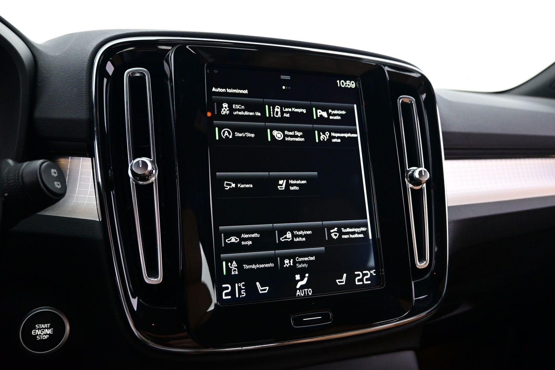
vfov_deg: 47.9
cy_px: 185
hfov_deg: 67.4
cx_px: 278
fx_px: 416
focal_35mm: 27
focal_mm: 18
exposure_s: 1/30
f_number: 3.5
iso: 2500
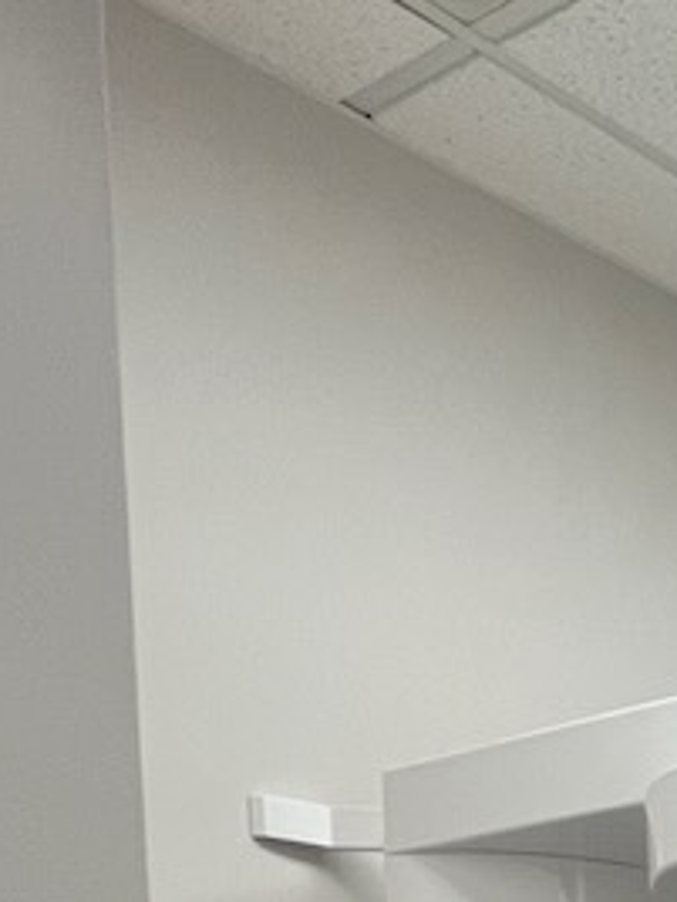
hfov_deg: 15.6
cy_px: 1427
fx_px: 1617
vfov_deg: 23.5
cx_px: 1529
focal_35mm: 62
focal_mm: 1.57
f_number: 1.8
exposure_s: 1/120
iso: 125
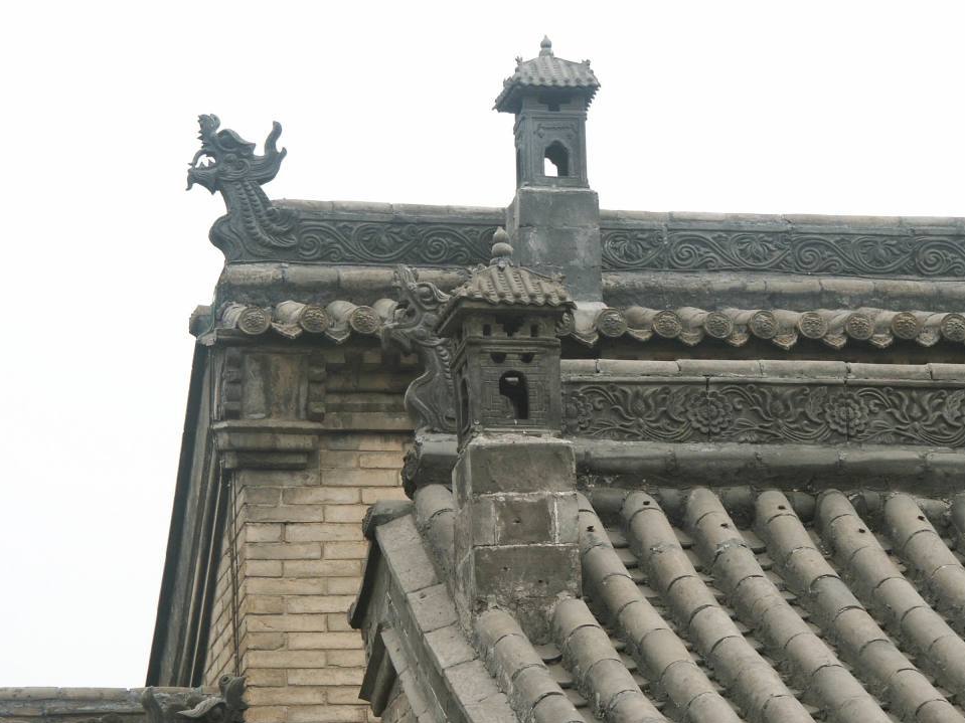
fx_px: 4404
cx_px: 513
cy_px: 371
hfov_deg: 12.5
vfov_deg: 9.4
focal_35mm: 158
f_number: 5.6
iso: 100
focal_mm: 37.6
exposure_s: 1/180
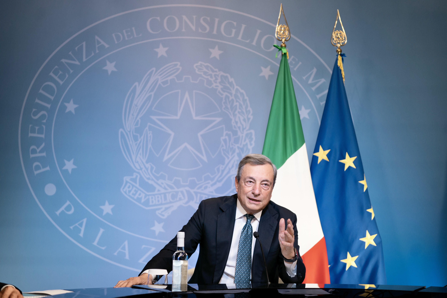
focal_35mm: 70
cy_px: 149
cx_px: 224
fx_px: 869
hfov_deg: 28.8
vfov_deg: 19.5
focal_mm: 70
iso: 1000
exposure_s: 1/200
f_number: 2.8
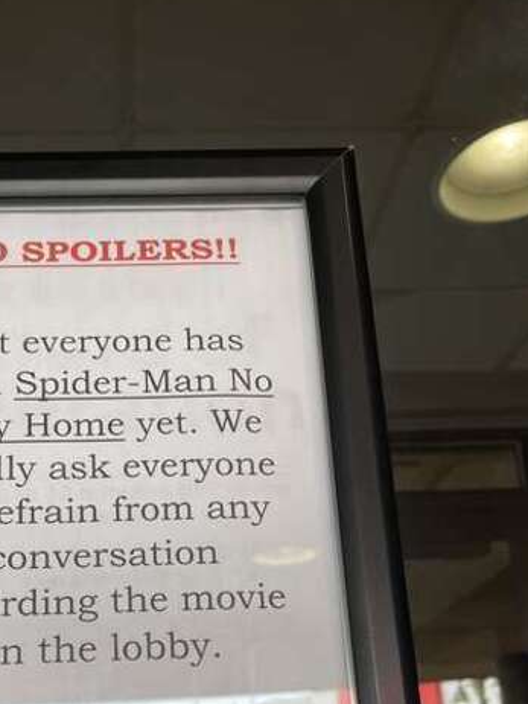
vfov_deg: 40.3
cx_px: 151
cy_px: 565
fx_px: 914
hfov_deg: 31.8
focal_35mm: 45
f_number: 1.6
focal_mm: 5.1
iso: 100
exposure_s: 1/120
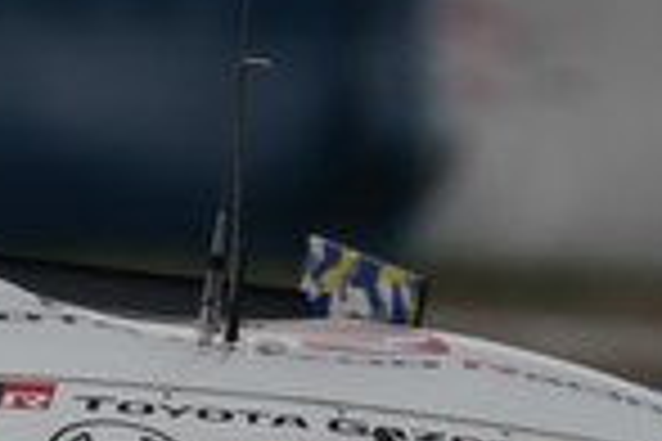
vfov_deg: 0.5
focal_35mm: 2935
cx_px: 329
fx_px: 53967
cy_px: 945
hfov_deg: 0.7
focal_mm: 600
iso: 200
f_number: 6.3
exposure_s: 1/640
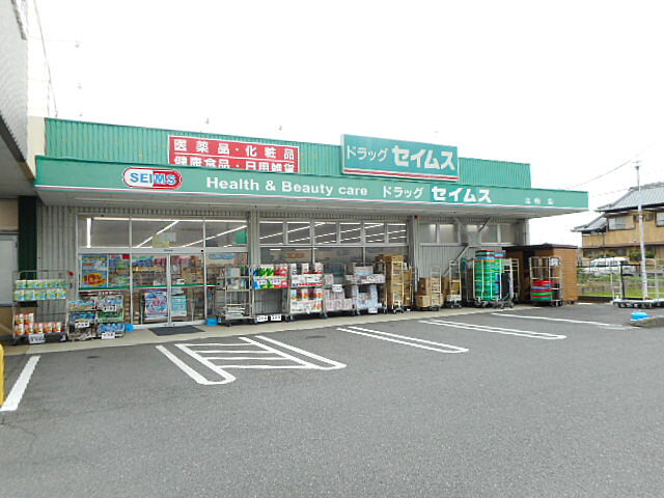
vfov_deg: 54.9
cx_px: 332
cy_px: 249
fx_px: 480
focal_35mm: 25
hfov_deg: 69.4
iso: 80
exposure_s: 1/125
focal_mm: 4.5
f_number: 3.7
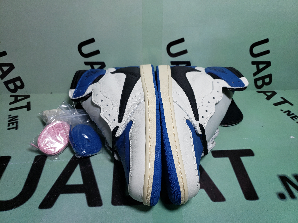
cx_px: 149
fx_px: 224
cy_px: 112
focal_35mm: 26
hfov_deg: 67.3
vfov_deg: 53.1
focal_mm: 4.3
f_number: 1.5
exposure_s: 1/583
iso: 50
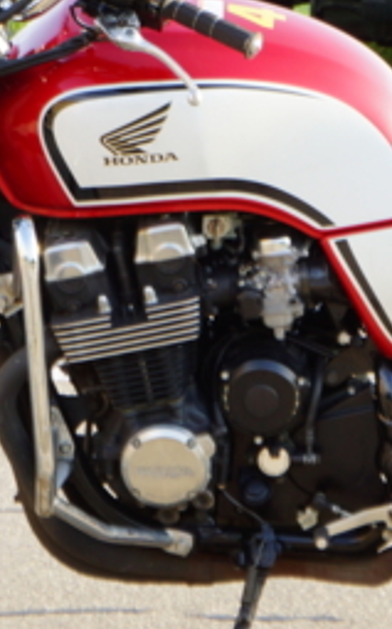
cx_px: 313
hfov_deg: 2.8
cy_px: 166
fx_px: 8047
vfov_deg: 4.5
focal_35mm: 470
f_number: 11
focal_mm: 98
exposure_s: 1/40
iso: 160
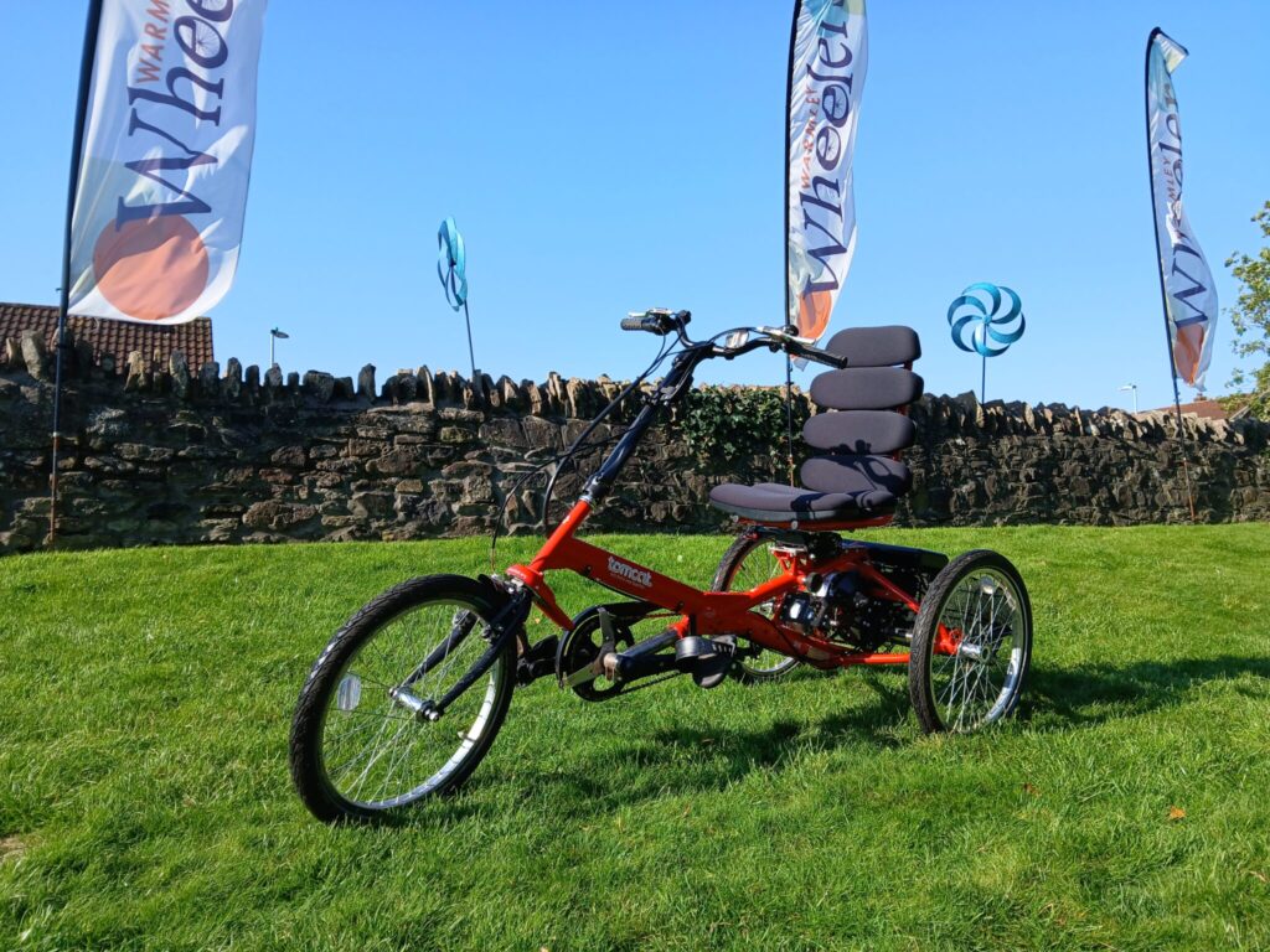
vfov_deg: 53.1
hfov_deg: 67.3
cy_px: 476
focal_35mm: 26
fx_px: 954
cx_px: 635
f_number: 1.8
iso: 20
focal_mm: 3.98
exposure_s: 1/386
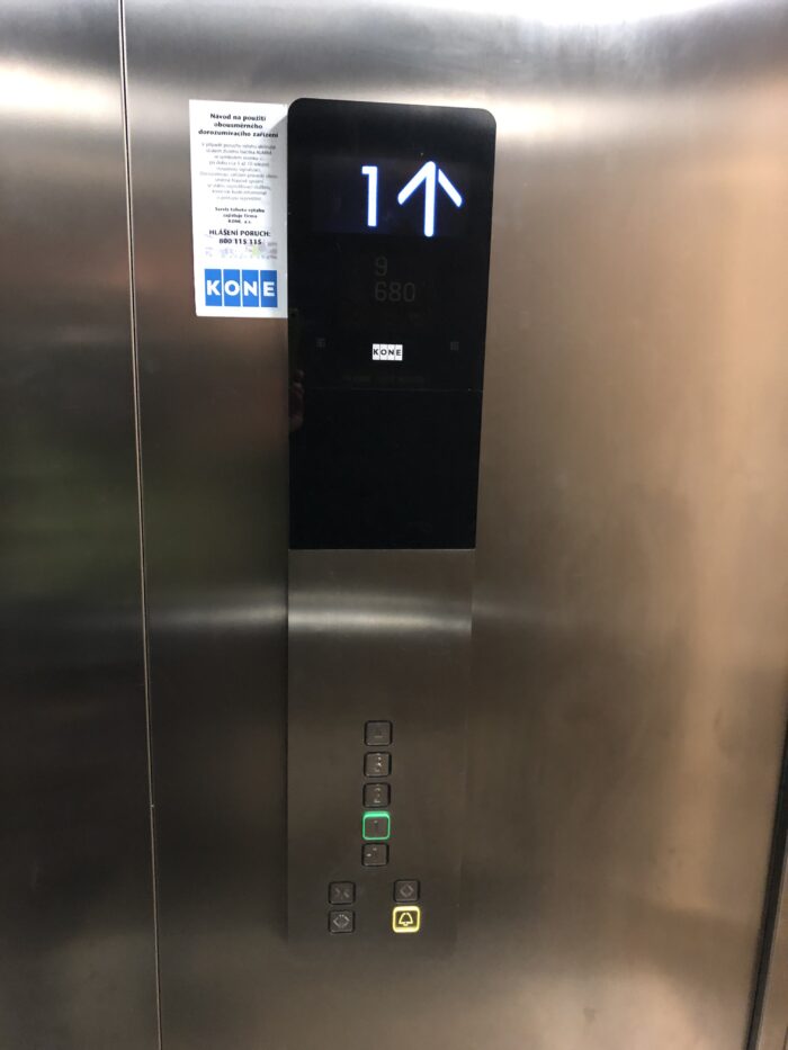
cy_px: 525
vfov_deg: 63.4
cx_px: 394
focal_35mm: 28
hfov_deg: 49.8
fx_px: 850
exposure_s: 1/4
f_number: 1.8
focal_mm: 3.99
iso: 125
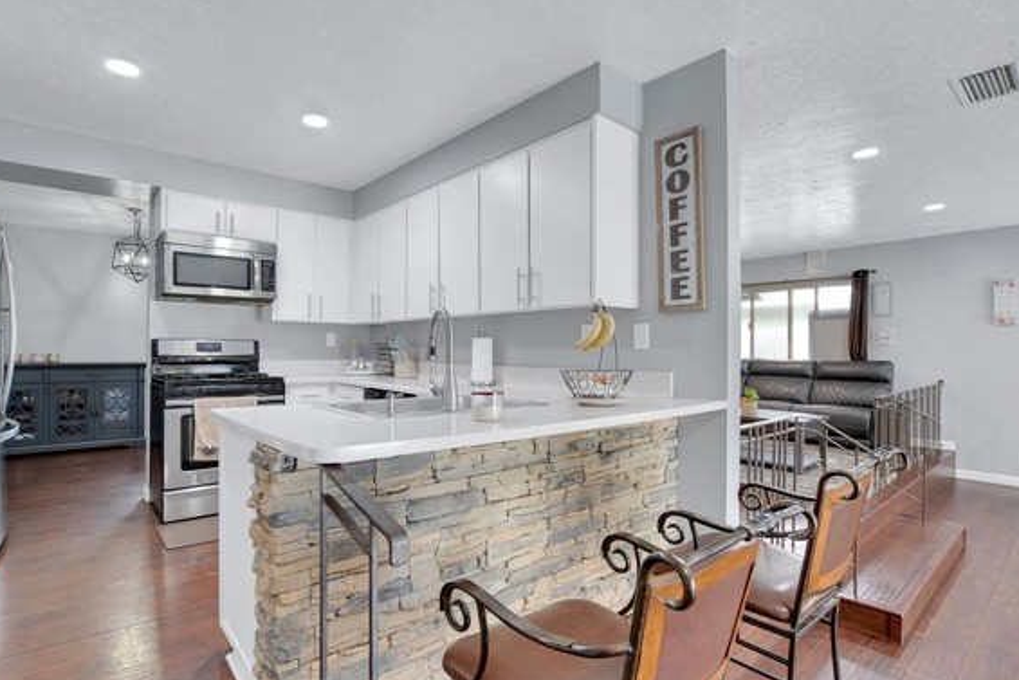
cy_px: 349
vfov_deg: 70.5
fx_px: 481
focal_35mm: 17
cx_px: 471
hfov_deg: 93.1
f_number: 3.5
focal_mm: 10
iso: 400
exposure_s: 1/50
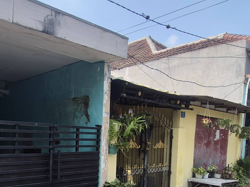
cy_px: 153
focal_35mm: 33
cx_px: 74
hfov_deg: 53.7
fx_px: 238
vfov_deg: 40.9
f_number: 2.2
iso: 50
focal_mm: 1.74
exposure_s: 1/1300
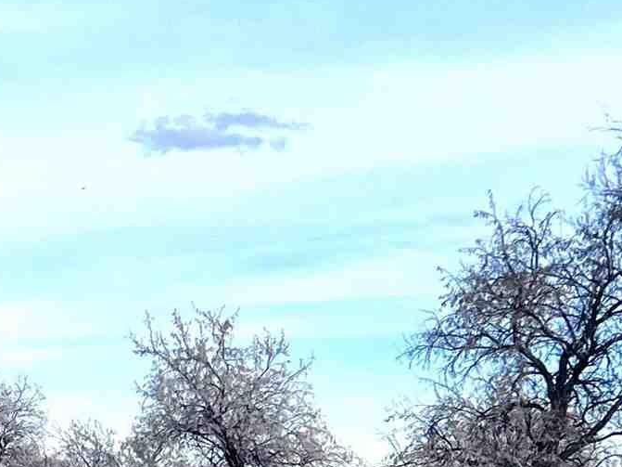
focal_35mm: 119
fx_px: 2138
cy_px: 583
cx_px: -146
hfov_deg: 15.9
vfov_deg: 12.1
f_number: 1.5
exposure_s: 1/3571
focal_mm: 5.7
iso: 50
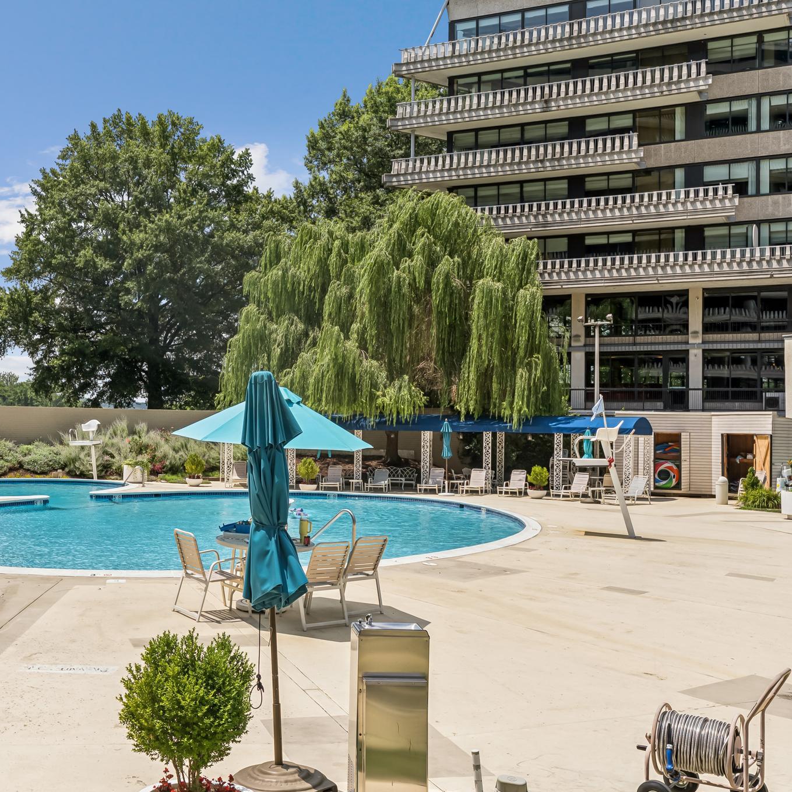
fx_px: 1061
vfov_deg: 40.9
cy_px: 398
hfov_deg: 40.0
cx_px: 214
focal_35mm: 41
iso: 80
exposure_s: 1/160
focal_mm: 32
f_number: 10
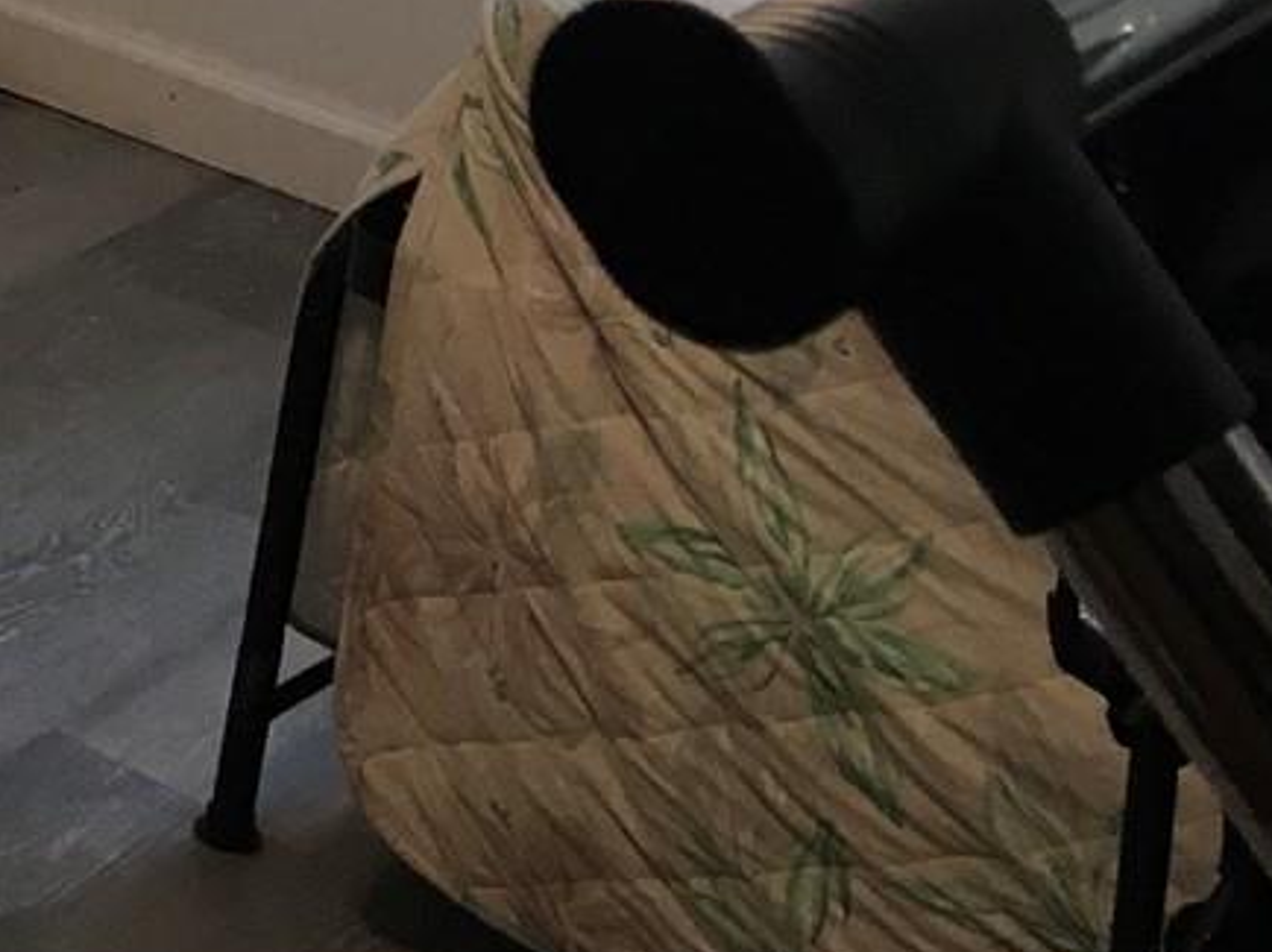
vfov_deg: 9.8
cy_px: -1113
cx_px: -1181
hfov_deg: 12.8
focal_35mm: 137
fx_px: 5031
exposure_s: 1/30
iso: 32
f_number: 2.2
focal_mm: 4.15
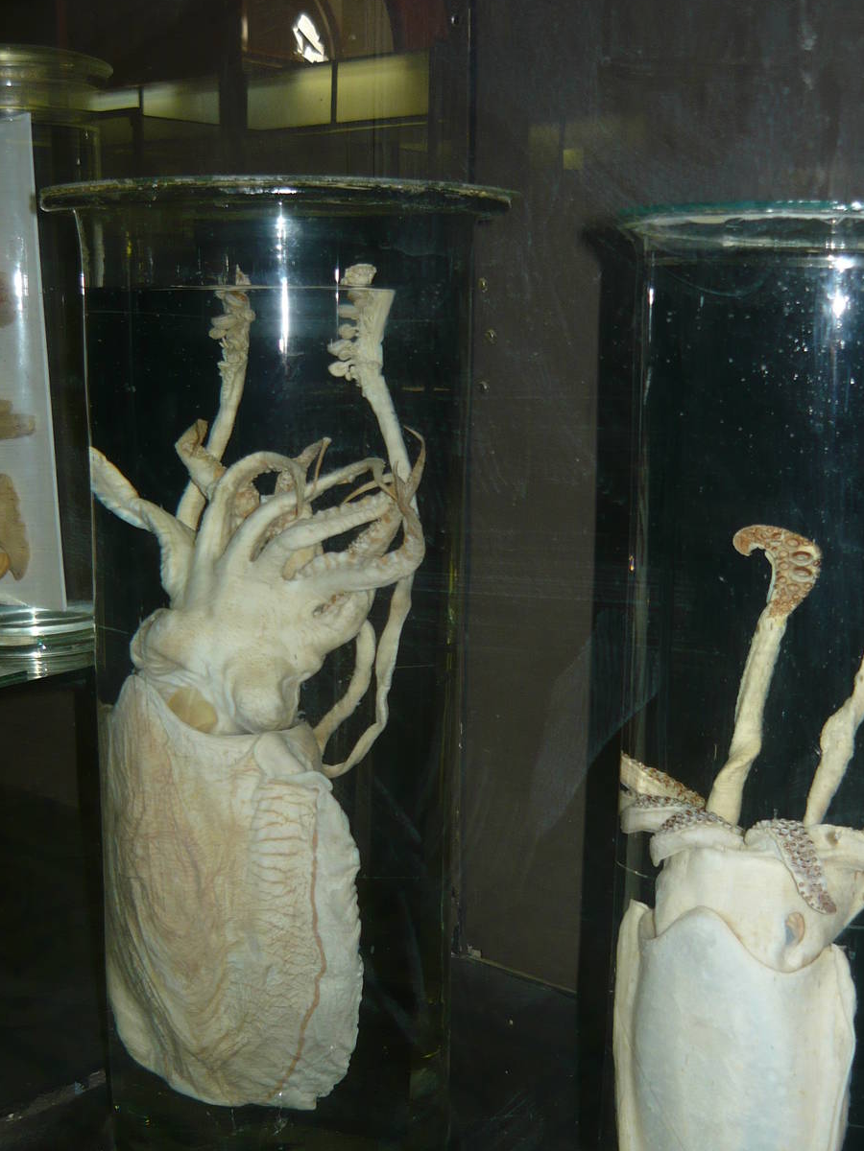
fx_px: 1464
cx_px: 474
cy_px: 738
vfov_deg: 42.5
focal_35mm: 44
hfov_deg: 32.9
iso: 100
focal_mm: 5.5
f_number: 2.8
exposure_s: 1/30
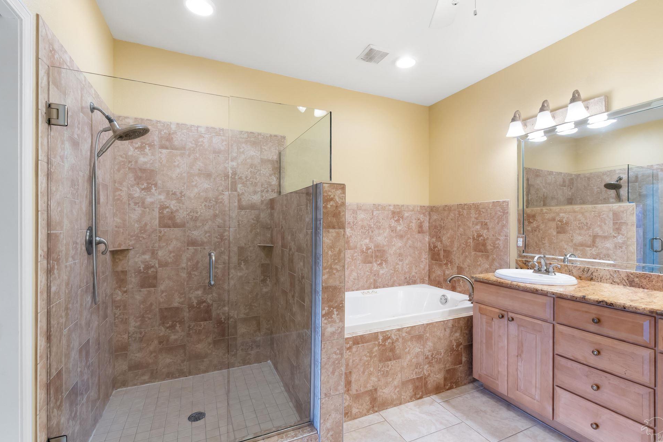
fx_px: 295
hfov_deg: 96.6
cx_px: 349
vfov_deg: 73.7
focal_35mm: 16
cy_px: 219
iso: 400
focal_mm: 10
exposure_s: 1/8
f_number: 9
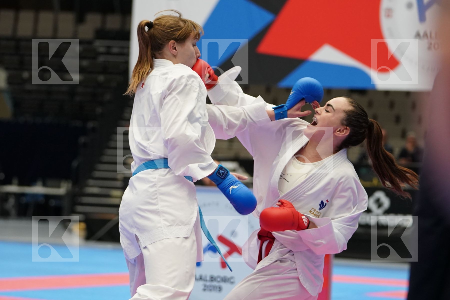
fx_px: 1687
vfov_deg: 10.2
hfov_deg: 15.2
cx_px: 225
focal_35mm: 135
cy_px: 150
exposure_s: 1/1000
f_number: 2.8
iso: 2500
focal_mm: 90
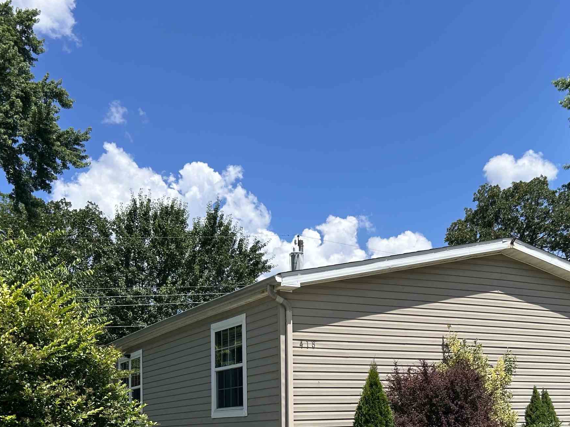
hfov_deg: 41.0
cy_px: 364
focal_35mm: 46
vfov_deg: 30.5
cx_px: 344
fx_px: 757
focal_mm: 5.7
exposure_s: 1/5319
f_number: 1.5
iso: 50
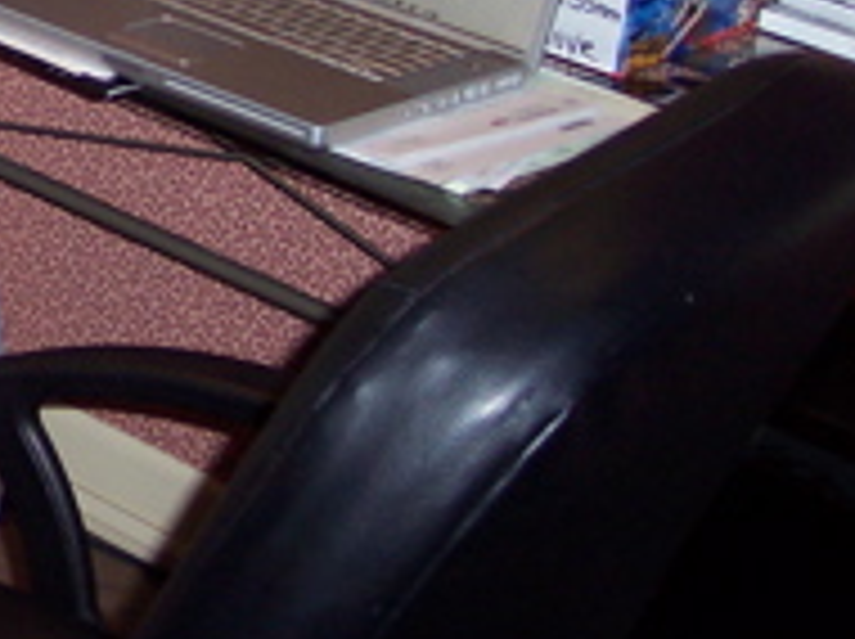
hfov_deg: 14.1
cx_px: -558
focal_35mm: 128
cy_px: -164
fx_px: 3158
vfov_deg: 11.3
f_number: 2.8
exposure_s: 1/30
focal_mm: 8
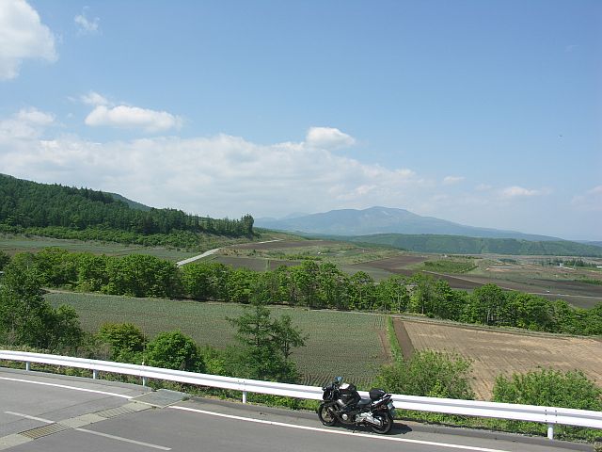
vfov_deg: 48.2
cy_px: 226
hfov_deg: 61.7
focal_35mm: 29
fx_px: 504
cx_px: 301
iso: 50
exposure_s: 1/250
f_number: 5.6
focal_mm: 7.5
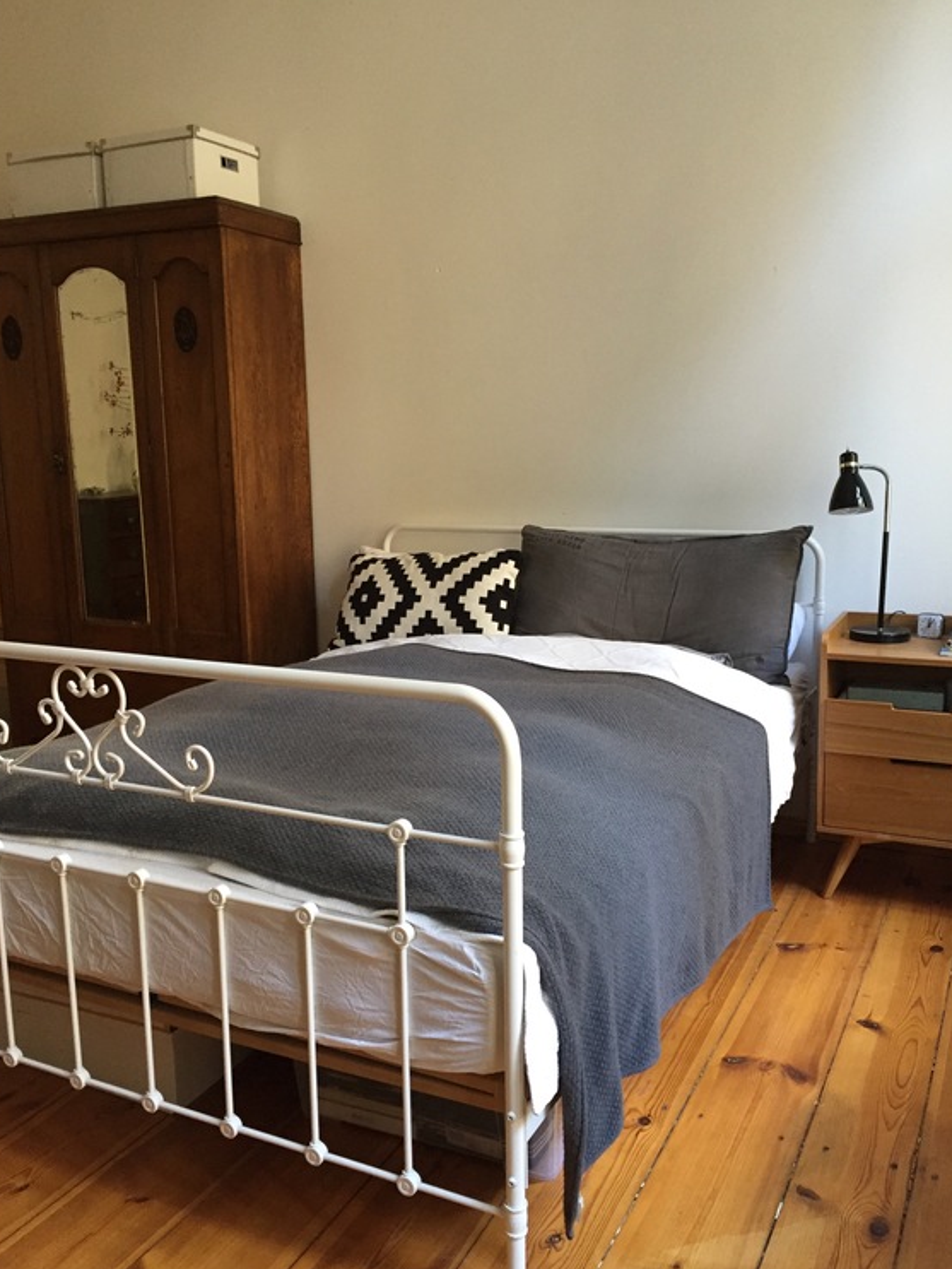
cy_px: 655
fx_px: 1099
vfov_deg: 59.9
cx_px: 467
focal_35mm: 30
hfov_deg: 46.8
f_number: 2.2
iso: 200
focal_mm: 4.15
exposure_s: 1/33
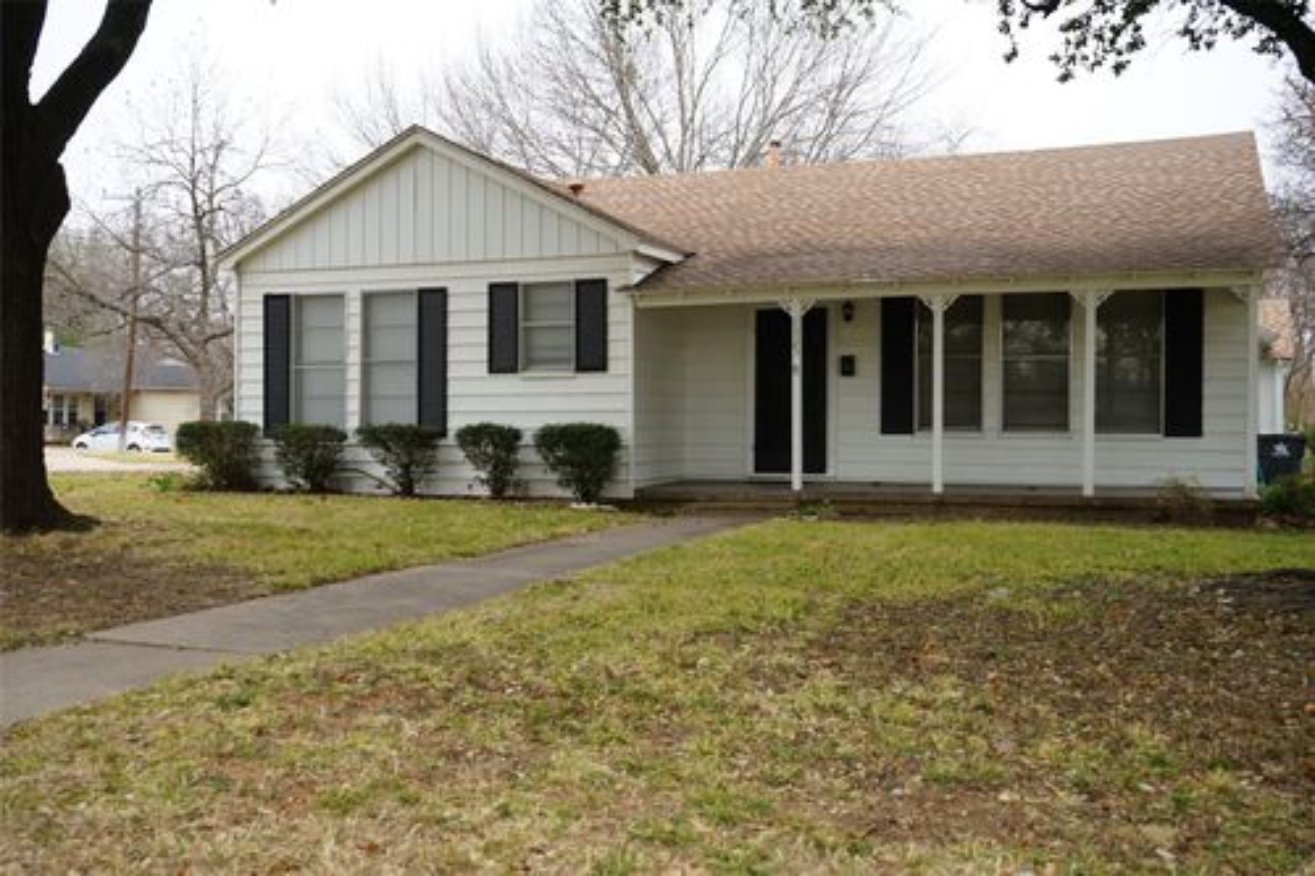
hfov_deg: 51.9
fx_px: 1351
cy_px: 438
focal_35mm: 37
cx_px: 658
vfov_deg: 35.9
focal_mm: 37
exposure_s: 1/80
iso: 100
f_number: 7.1
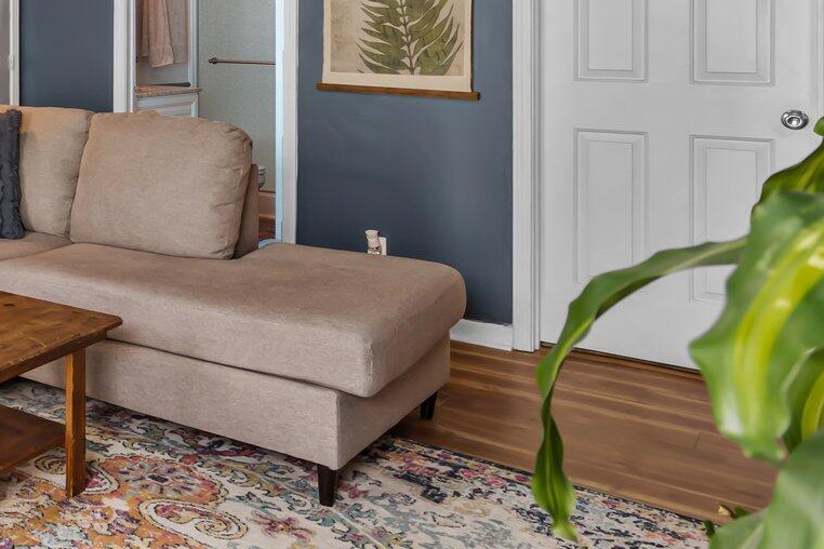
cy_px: 38
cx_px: -207
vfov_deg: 29.7
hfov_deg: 34.5
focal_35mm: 43
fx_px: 984
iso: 200
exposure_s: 1/20
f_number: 4
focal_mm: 16
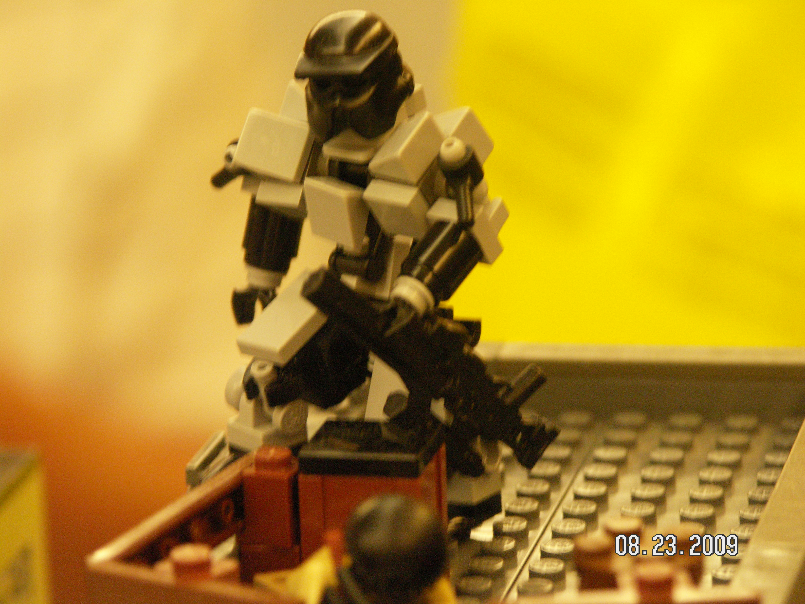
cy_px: 302
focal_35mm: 292
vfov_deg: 5.1
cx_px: 402
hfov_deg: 6.8
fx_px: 6791
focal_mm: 75.4
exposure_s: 1/15
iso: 400
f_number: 3.5
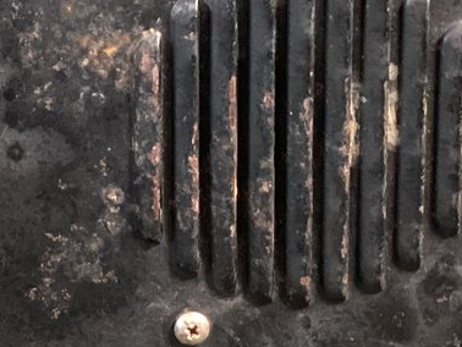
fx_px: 1656
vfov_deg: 11.8
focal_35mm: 124
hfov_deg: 15.8
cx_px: 90
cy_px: -10
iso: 400
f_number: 2.4
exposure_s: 1/50
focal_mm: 3.3
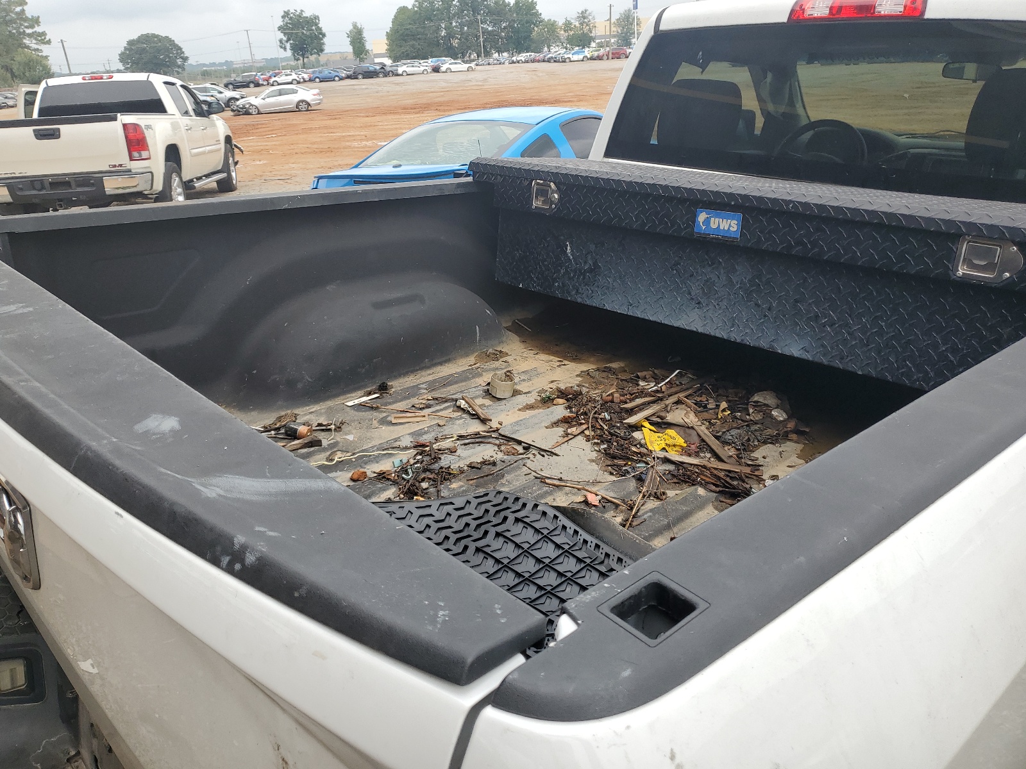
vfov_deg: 53.1
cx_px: 513
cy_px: 384
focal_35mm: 26
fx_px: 771
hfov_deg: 67.3
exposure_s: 1/2000
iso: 50
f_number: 1.5
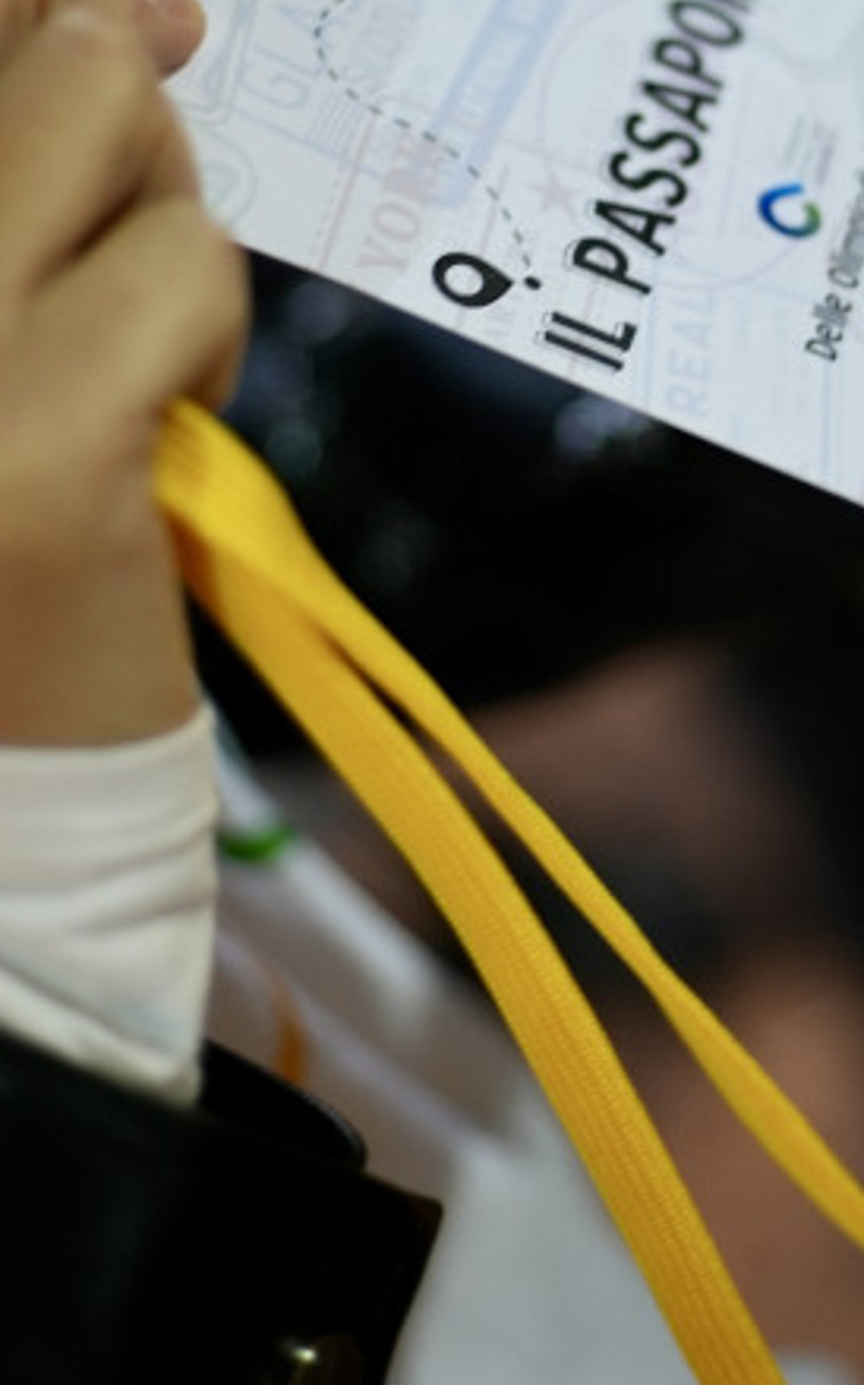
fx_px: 3507
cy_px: 265
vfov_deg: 22.0
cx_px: 672
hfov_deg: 14.0
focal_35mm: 93
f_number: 2
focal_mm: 50
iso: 1600
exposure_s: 1/160
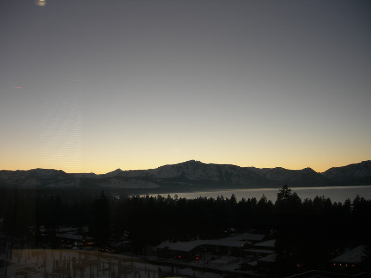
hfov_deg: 49.0
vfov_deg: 37.7
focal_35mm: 38
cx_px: 186
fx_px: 407
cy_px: 139
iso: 50
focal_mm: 7.8
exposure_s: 1/20.4
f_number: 2.8
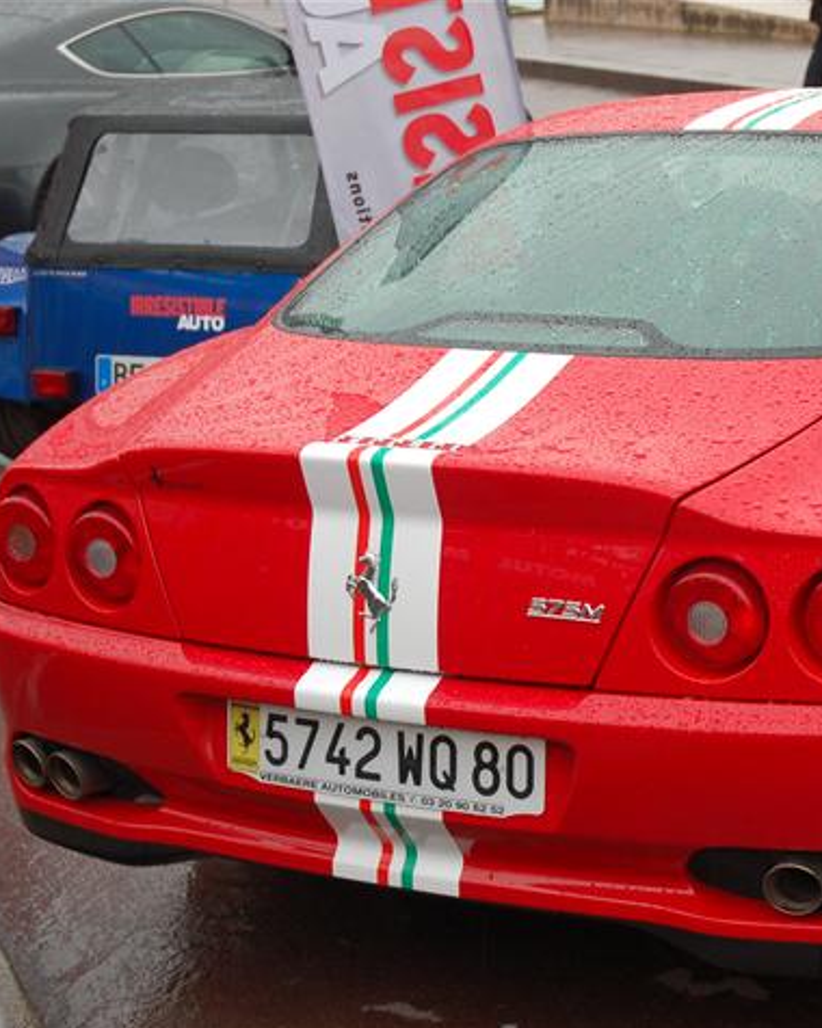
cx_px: 689
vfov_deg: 25.5
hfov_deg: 20.2
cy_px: 517
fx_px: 2272
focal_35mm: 75
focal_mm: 35
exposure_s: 1/80
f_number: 4.5
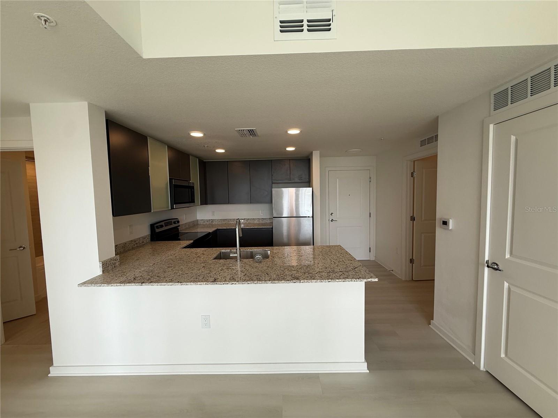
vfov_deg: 85.7
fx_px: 226
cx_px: 279
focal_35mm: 14
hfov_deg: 102.1
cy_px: 209
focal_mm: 2.22
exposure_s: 1/120
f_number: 2.2
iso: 100
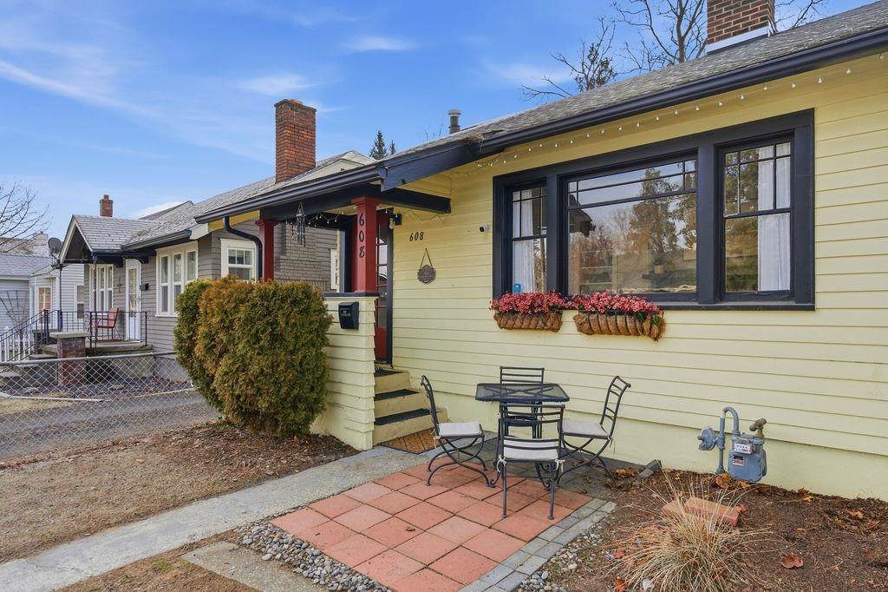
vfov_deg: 60.7
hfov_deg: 82.6
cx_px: 444
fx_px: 505
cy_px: 296
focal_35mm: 20
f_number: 8
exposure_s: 1/500
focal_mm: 20.5
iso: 100
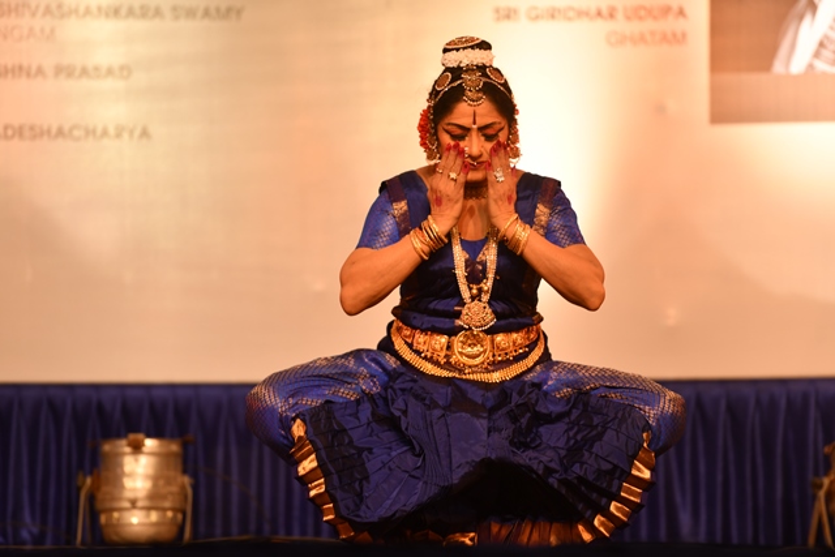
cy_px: 278
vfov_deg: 6.9
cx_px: 418
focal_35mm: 200
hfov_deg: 10.3
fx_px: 4640
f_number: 2.8
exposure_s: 1/250
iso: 320
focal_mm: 200
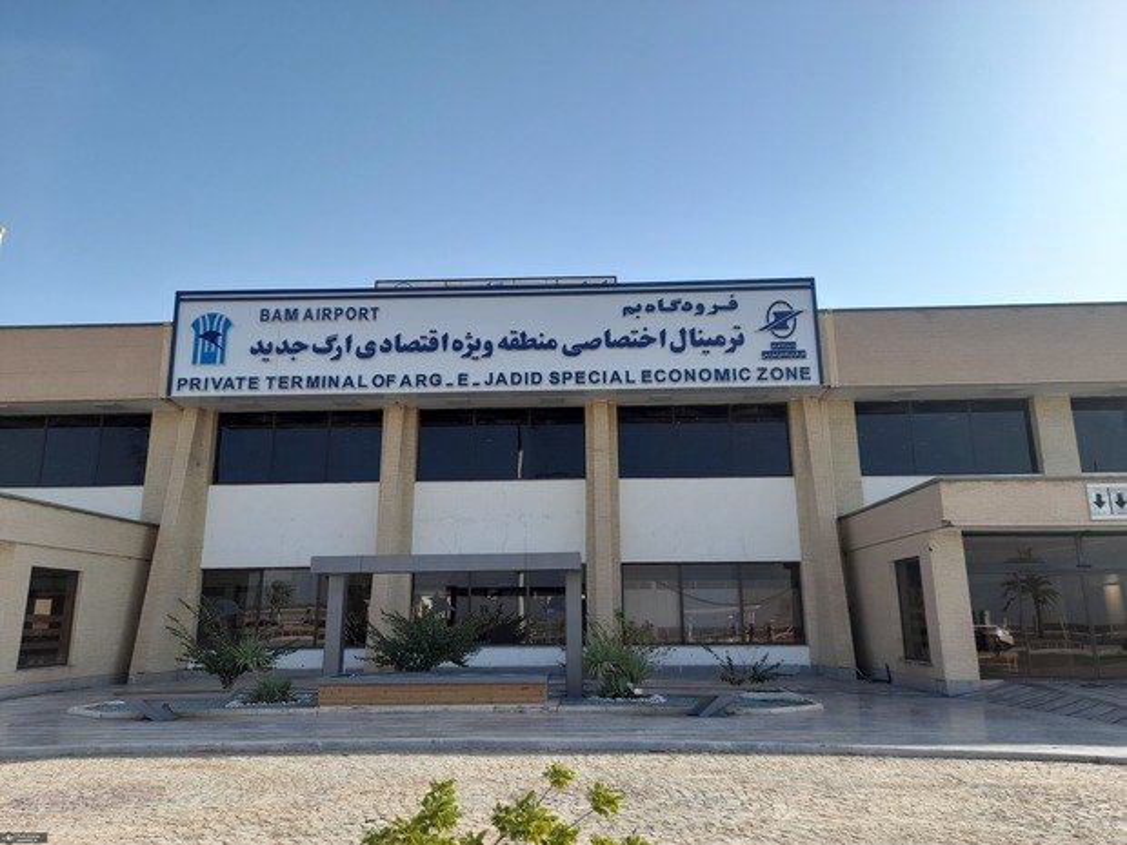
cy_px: 422
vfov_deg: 54.9
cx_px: 564
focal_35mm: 25
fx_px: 814
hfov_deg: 69.4
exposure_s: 1/694
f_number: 2
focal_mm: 4.6
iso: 20
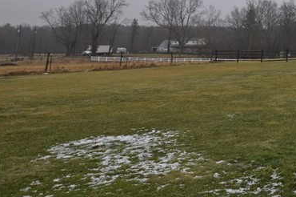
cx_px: 414
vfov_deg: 28.3
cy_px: -7
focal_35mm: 44
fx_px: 361
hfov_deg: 30.8
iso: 400
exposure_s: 1/200
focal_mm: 10
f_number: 7.1
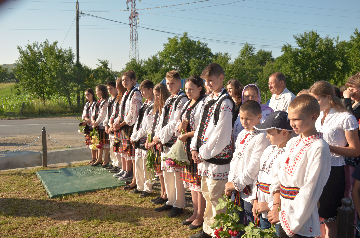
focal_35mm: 36
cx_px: 180
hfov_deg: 53.2
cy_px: 119
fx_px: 359
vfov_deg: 36.7
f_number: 5.6
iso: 250
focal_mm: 24
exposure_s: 1/640
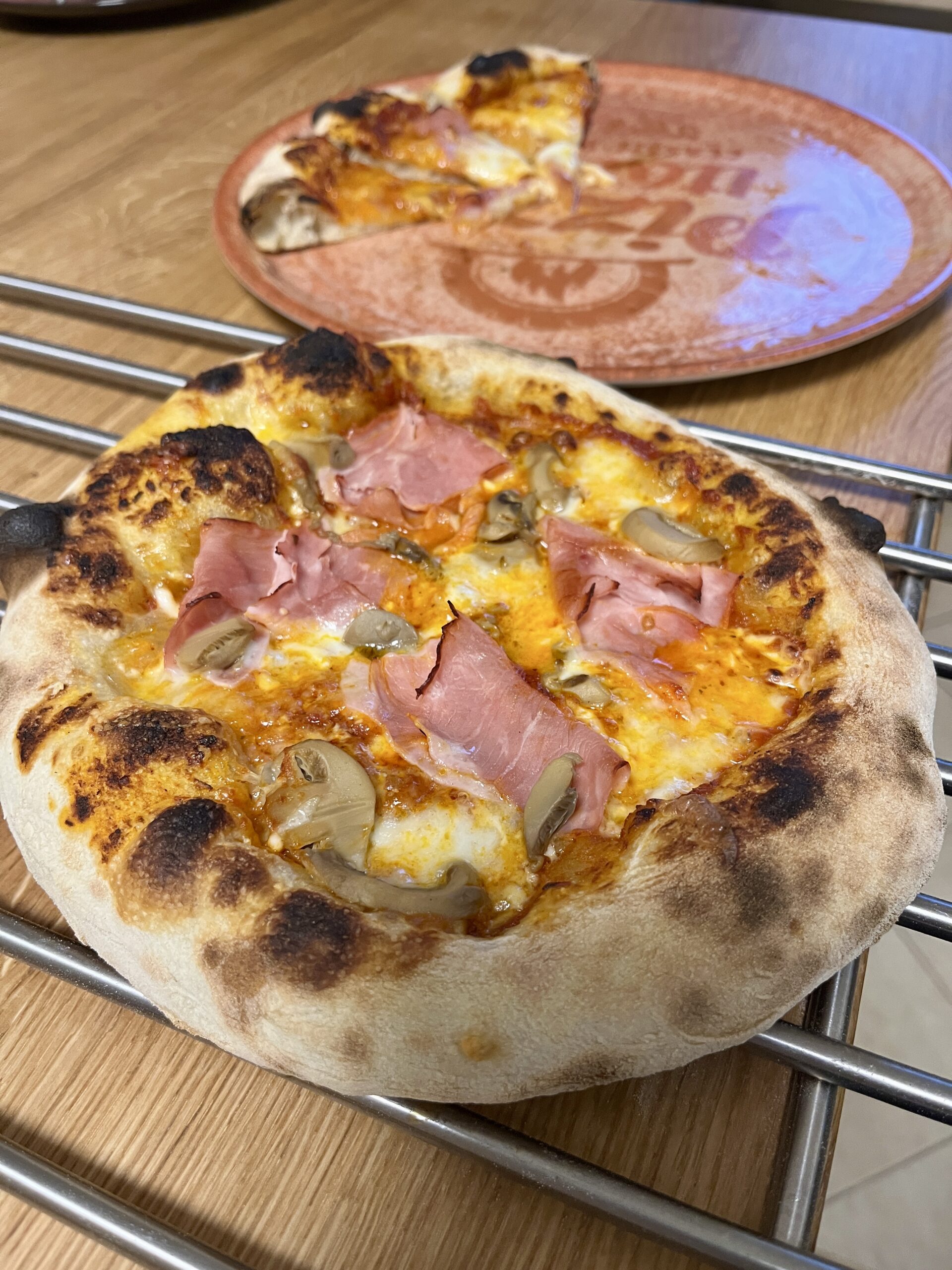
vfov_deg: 67.3
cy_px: 635
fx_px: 953
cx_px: 476
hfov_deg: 53.1
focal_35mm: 26
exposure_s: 1/50
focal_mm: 5.1
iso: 200
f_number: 1.6
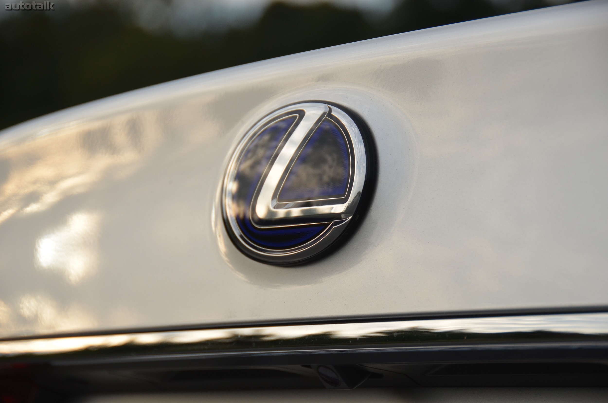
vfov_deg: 9.6
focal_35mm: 142
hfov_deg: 14.4
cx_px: 304
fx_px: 2402
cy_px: 202
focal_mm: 95
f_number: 5.3
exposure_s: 1/1000
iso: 400
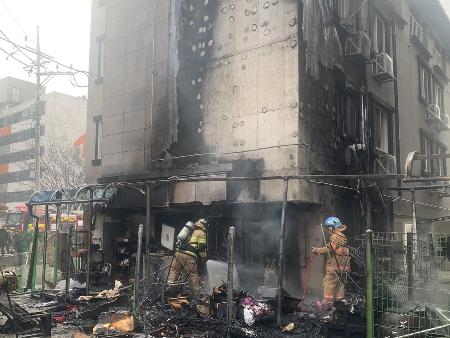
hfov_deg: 55.3
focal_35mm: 33
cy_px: 190
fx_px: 429
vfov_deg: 42.9
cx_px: 210
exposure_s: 1/182
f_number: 1.8
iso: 25
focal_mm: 4.25
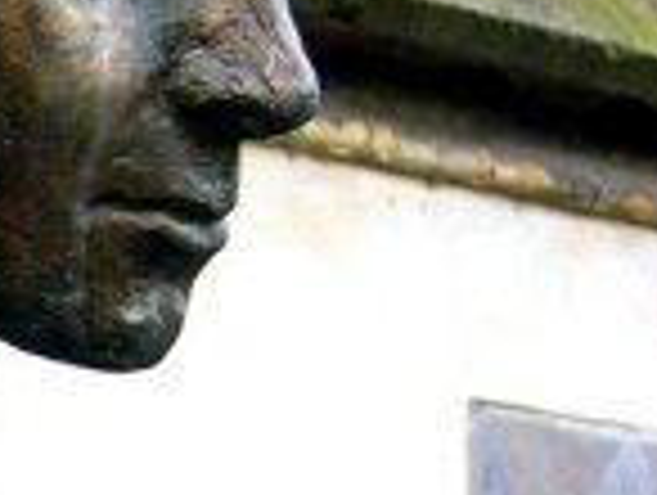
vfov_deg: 3.8
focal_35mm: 387
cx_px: -855
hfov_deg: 5.0
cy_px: 515
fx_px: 7357
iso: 50
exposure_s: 1/28.6
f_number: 3.5
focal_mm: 21
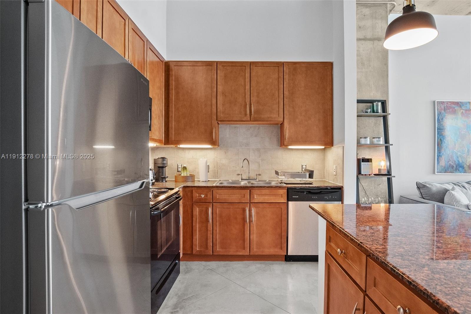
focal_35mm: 17
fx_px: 222
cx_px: 236
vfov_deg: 70.4
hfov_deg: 93.3
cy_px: 157
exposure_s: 1/20
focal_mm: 11.5
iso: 5000
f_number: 8
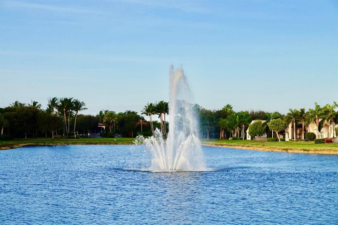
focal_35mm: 70
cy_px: 112
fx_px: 661
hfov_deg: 28.7
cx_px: 169
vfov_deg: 19.3
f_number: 13
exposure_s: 1/100
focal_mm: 47
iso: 100
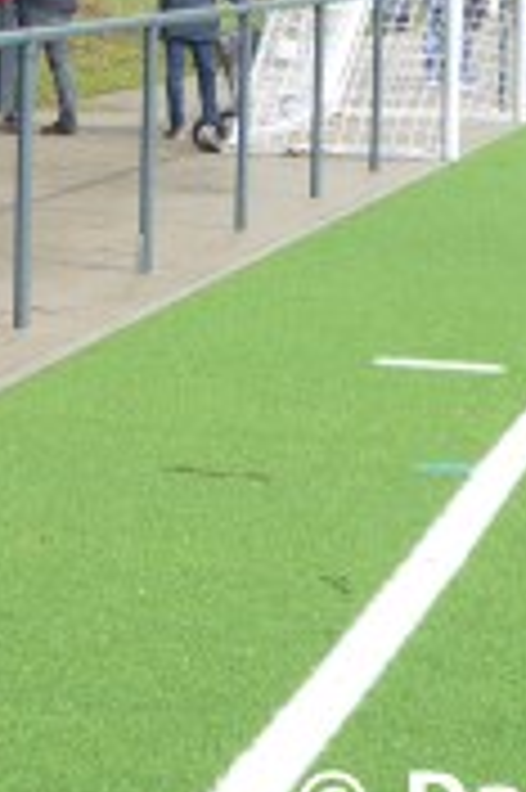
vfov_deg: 11.8
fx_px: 3799
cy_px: 94
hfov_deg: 7.9
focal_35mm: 173
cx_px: 72
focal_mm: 11.7
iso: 80
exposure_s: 1/160
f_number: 4.4
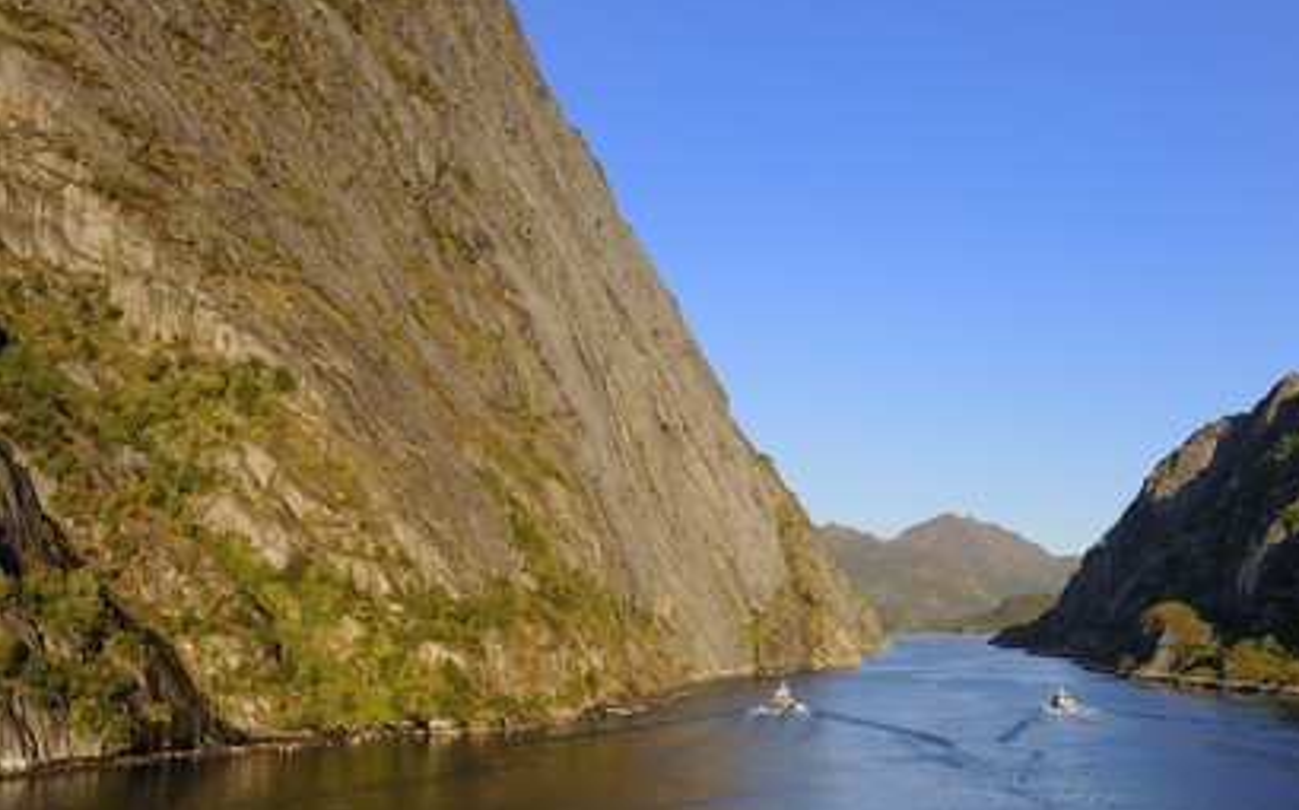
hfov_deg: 45.3
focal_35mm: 44
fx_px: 1557
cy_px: 429
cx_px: 664
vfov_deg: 29.2
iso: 200
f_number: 13
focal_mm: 42
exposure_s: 1/160
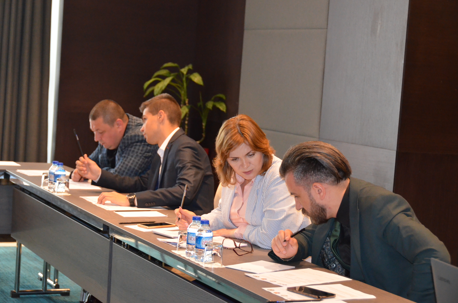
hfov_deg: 24.7
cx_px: 229
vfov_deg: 16.5
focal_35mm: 82
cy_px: 152
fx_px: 1047
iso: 3200
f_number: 4.8
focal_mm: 55
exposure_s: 1/60
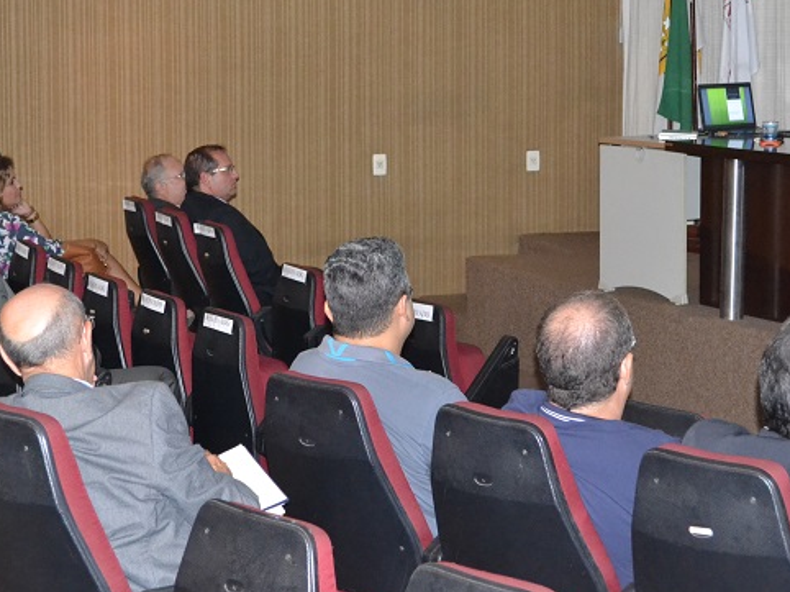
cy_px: 181
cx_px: 370
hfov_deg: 21.5
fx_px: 2076
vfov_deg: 16.2
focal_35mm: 91
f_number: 5
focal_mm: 38
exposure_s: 1/60
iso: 3200
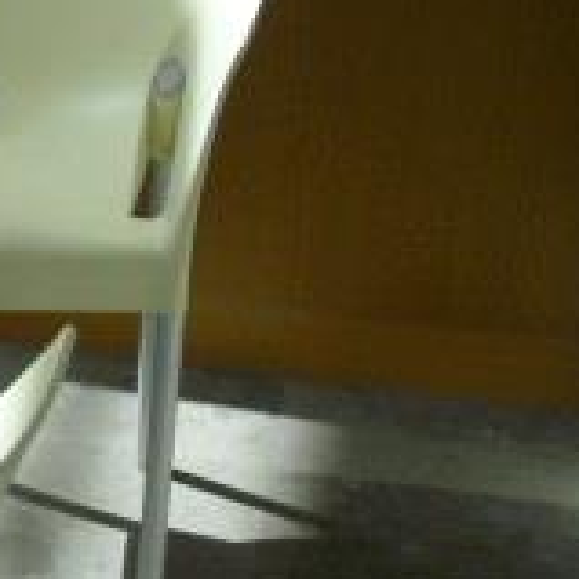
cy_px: 368
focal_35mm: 135
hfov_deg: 12.2
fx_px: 2555
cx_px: -328
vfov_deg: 12.9
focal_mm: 6.2
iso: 100
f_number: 2.8
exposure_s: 1/320
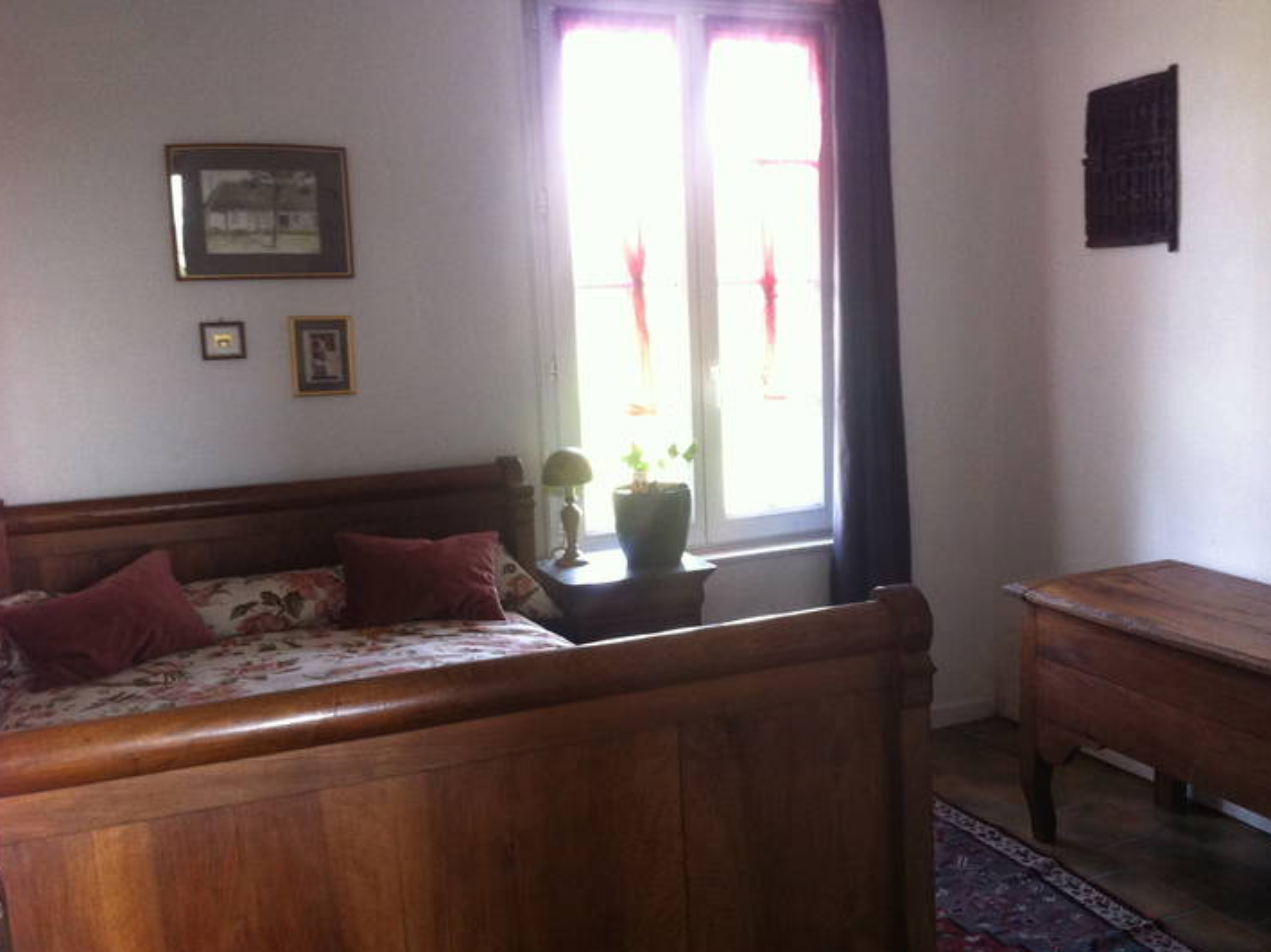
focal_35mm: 39
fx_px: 1431
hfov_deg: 47.8
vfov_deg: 36.8
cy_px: 488
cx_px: 697
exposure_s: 1/15
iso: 200
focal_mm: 3.85
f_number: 2.8
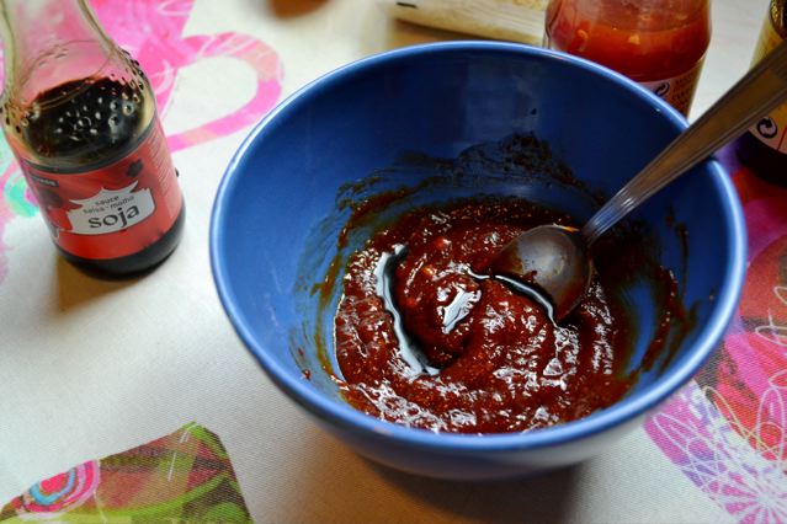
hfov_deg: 45.0
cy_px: 262
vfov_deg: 30.8
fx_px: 951
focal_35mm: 44
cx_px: 394
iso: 900
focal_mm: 29
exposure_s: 1/60
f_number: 4.5
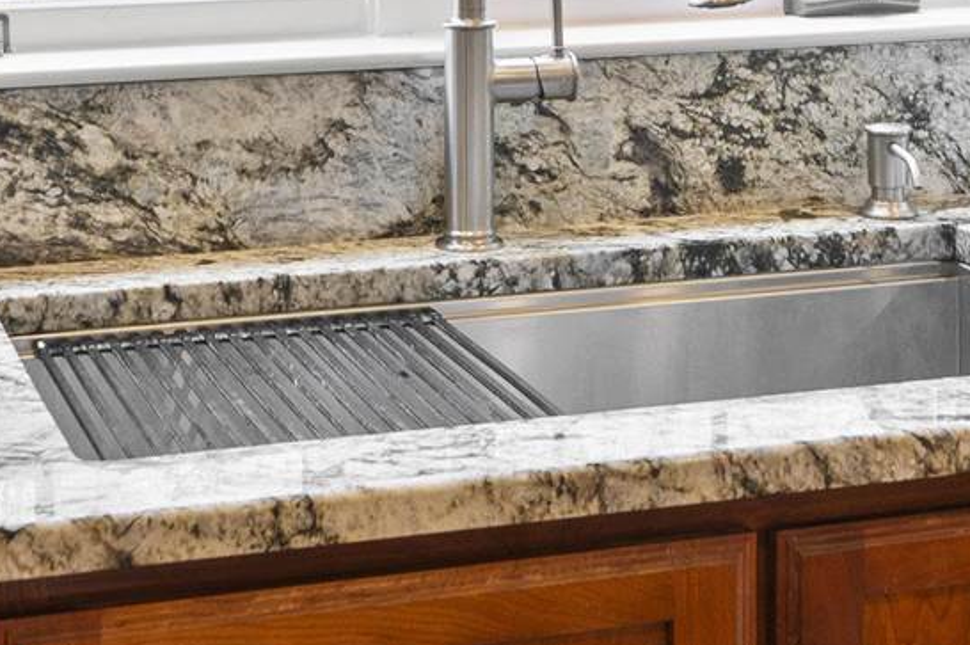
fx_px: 2498
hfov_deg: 22.0
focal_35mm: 93
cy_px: -271
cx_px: 501
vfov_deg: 13.9
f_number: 7.1
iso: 250
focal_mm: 16.5
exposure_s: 1/2.5
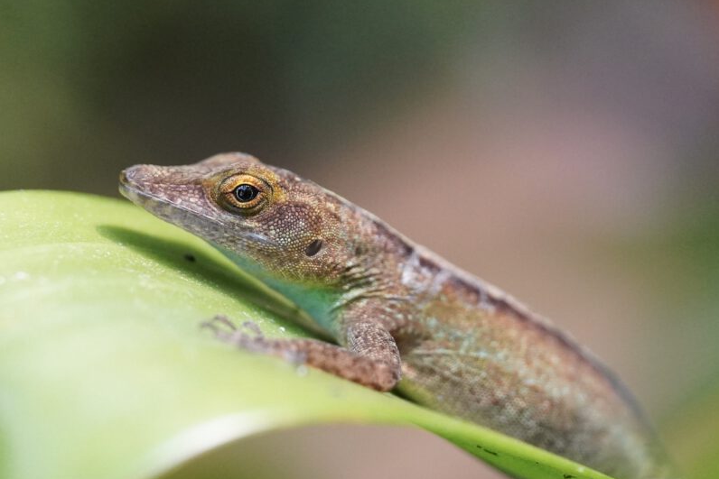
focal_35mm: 135
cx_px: 347
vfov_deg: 10.2
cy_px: 256
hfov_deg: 15.2
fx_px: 2697
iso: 3200
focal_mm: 70
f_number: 4
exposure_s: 1/2000
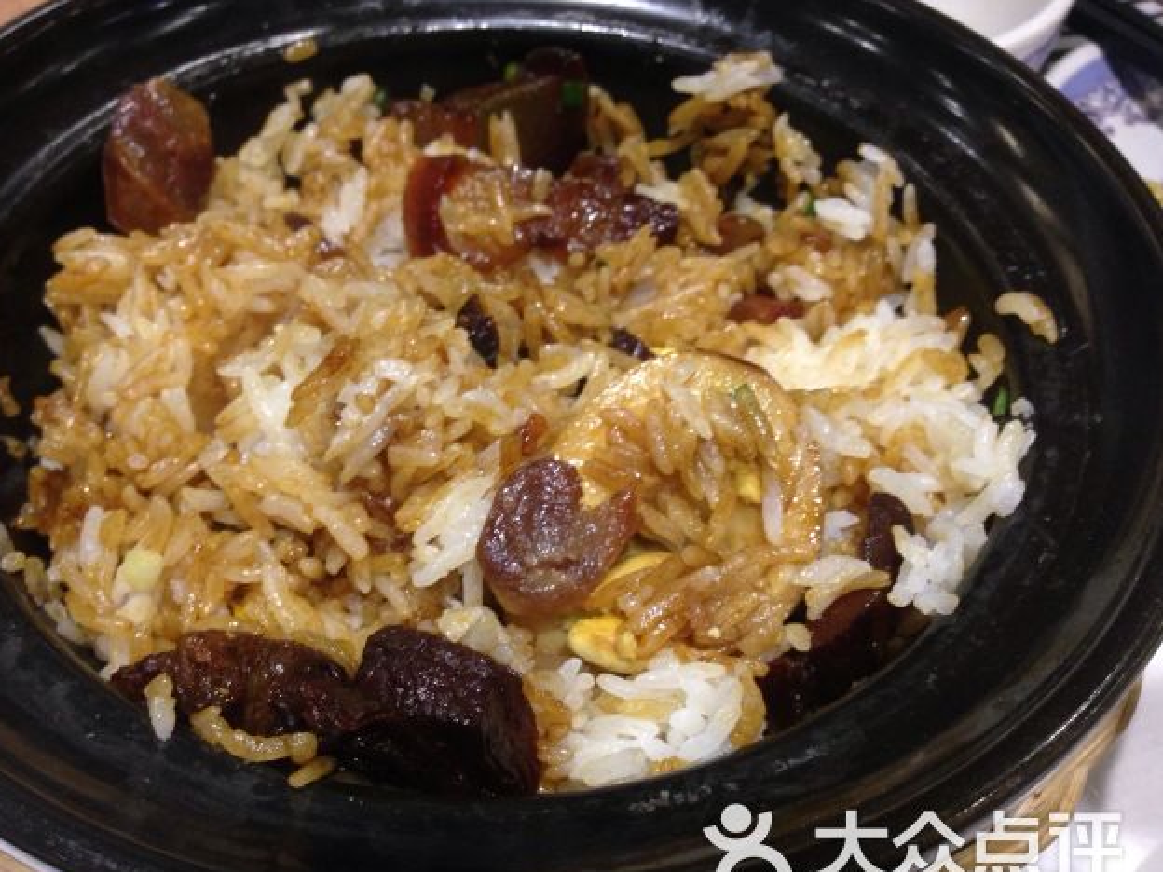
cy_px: 456
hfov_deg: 50.0
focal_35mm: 37
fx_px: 1243
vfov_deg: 38.7
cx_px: 518
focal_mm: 4.12
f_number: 2.4
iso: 200
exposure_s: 1/20
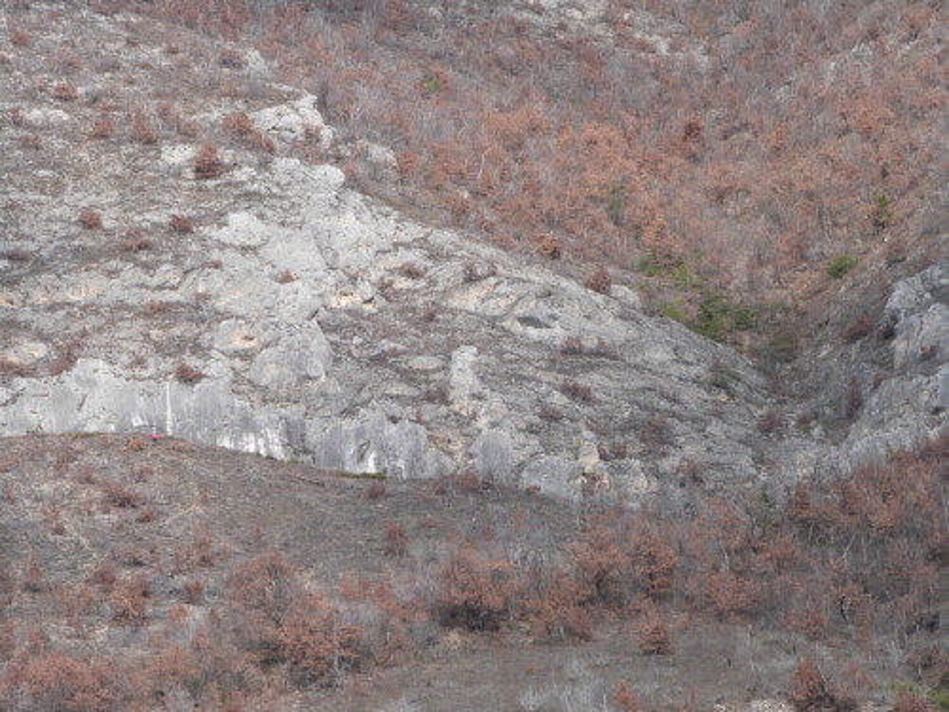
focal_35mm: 259
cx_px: 474
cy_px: 356
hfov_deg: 7.6
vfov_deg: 5.7
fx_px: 7101
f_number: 5.6
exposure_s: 1/400
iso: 100
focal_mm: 46.6
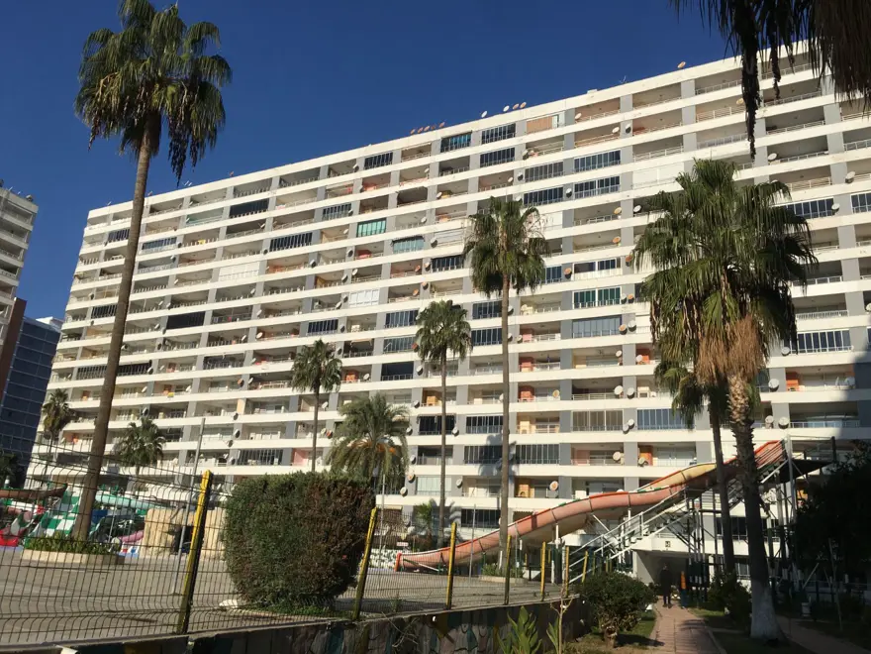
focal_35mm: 29
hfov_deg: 61.7
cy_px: 327
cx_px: 436
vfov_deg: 48.2
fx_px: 730
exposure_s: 1/4274
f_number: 2.2
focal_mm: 4.15
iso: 25
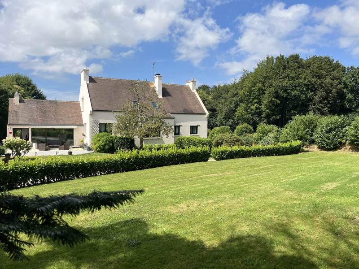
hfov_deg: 67.3
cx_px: 180
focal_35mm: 26
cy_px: 134
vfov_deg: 53.1
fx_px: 270
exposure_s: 1/3413
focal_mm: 5.1
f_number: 1.6
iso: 50
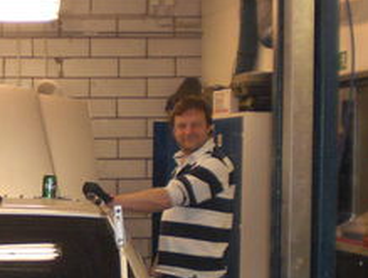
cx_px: -40
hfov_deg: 18.0
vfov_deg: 14.0
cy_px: 266
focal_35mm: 105
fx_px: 1118
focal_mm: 6.3
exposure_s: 1/60
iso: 200
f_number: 3.1
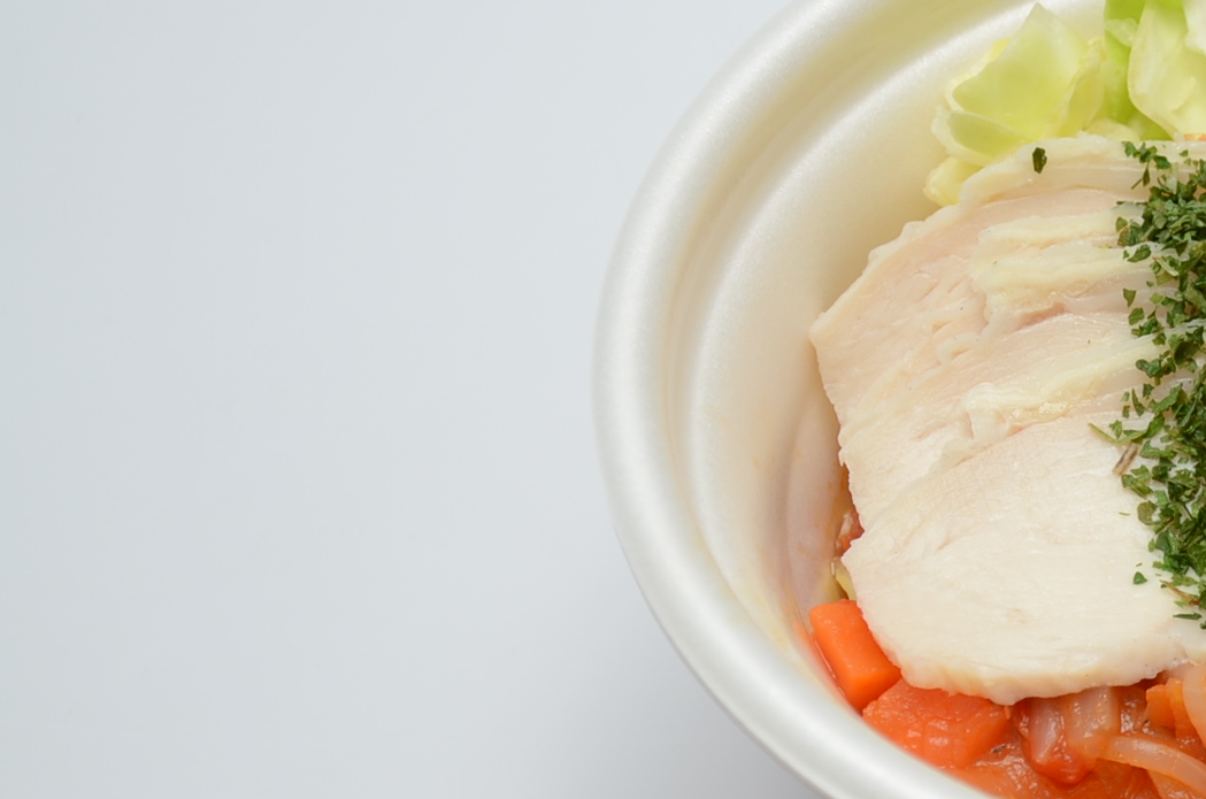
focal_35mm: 148
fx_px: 4948
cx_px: 1377
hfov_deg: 13.6
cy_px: 425
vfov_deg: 9.2
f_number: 5.6
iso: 200
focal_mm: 42
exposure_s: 1/40
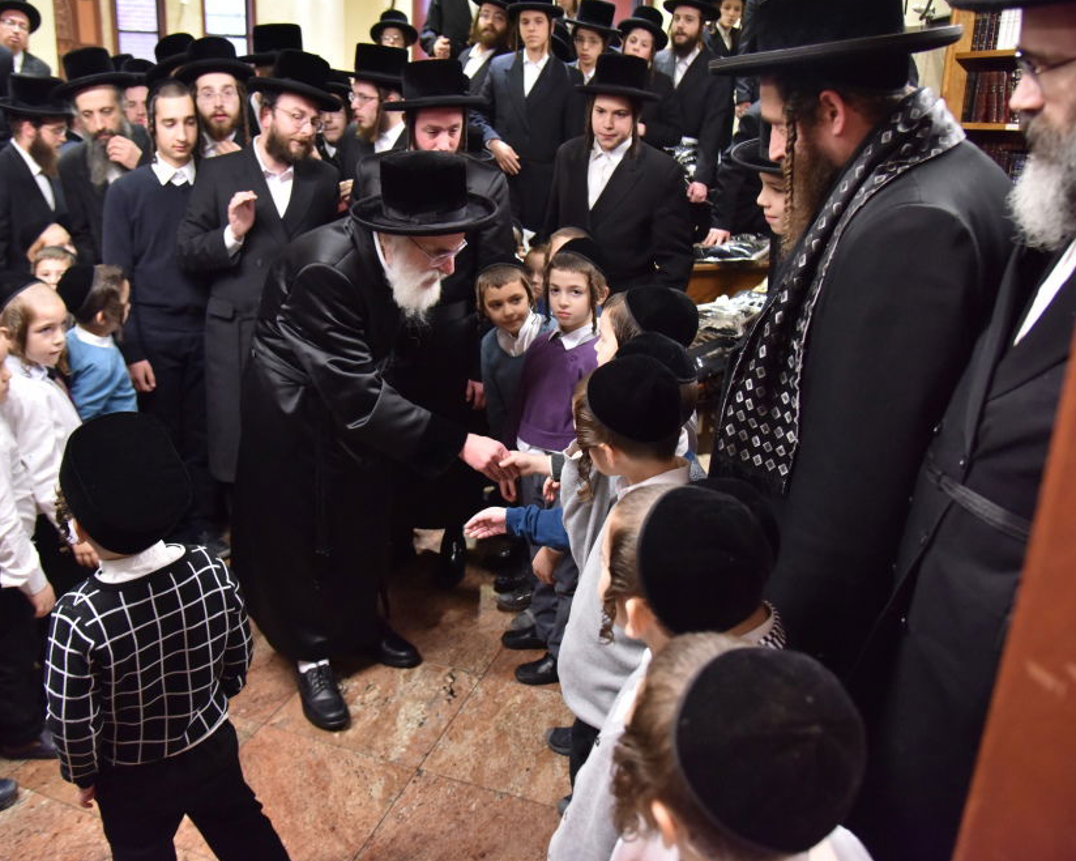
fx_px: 892
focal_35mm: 28
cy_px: 417
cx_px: 490
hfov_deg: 62.1
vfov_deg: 51.5
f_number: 4
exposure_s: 1/160
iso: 2000
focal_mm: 24
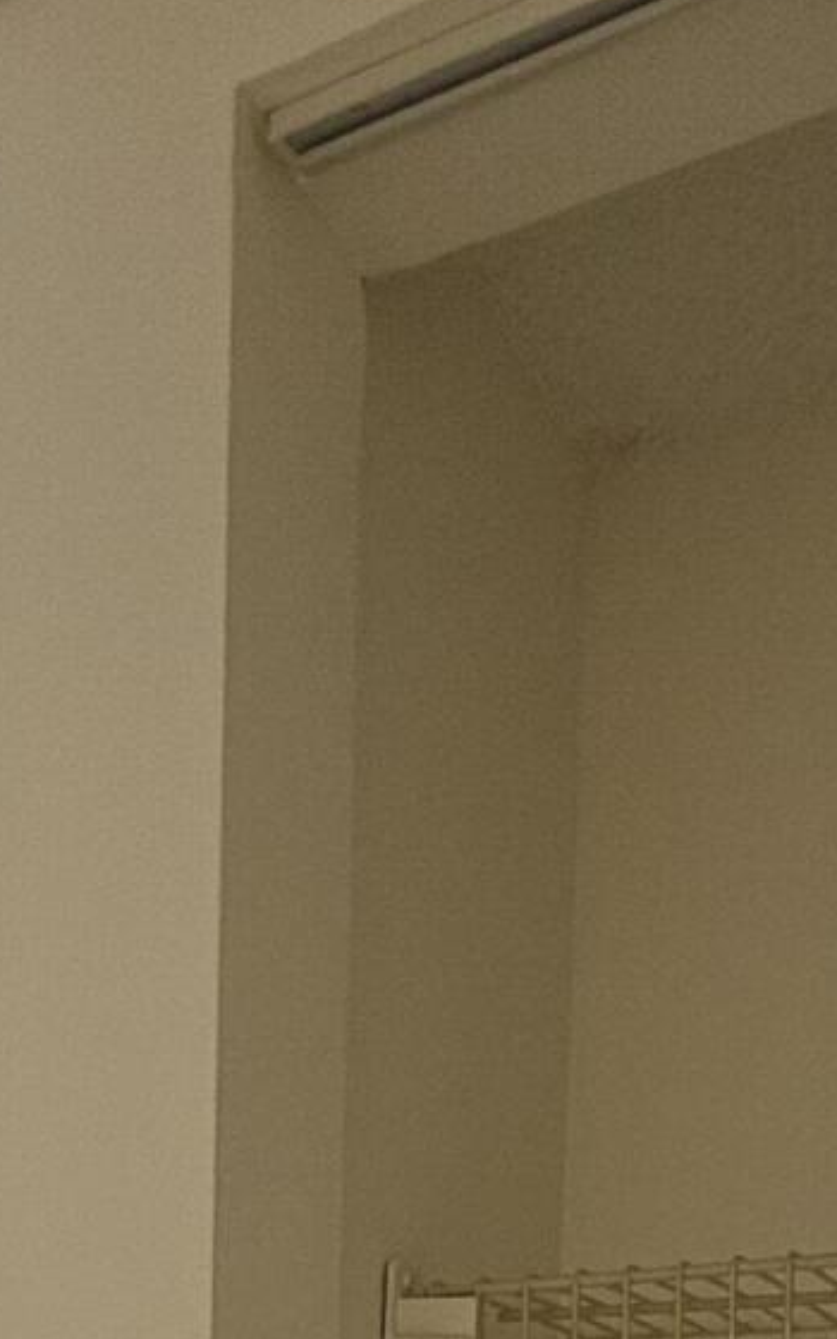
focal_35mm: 53
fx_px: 1934
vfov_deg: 28.8
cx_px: 170
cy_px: 1858
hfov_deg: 24.0
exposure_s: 1/120
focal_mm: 2.22
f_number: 2.2
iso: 200
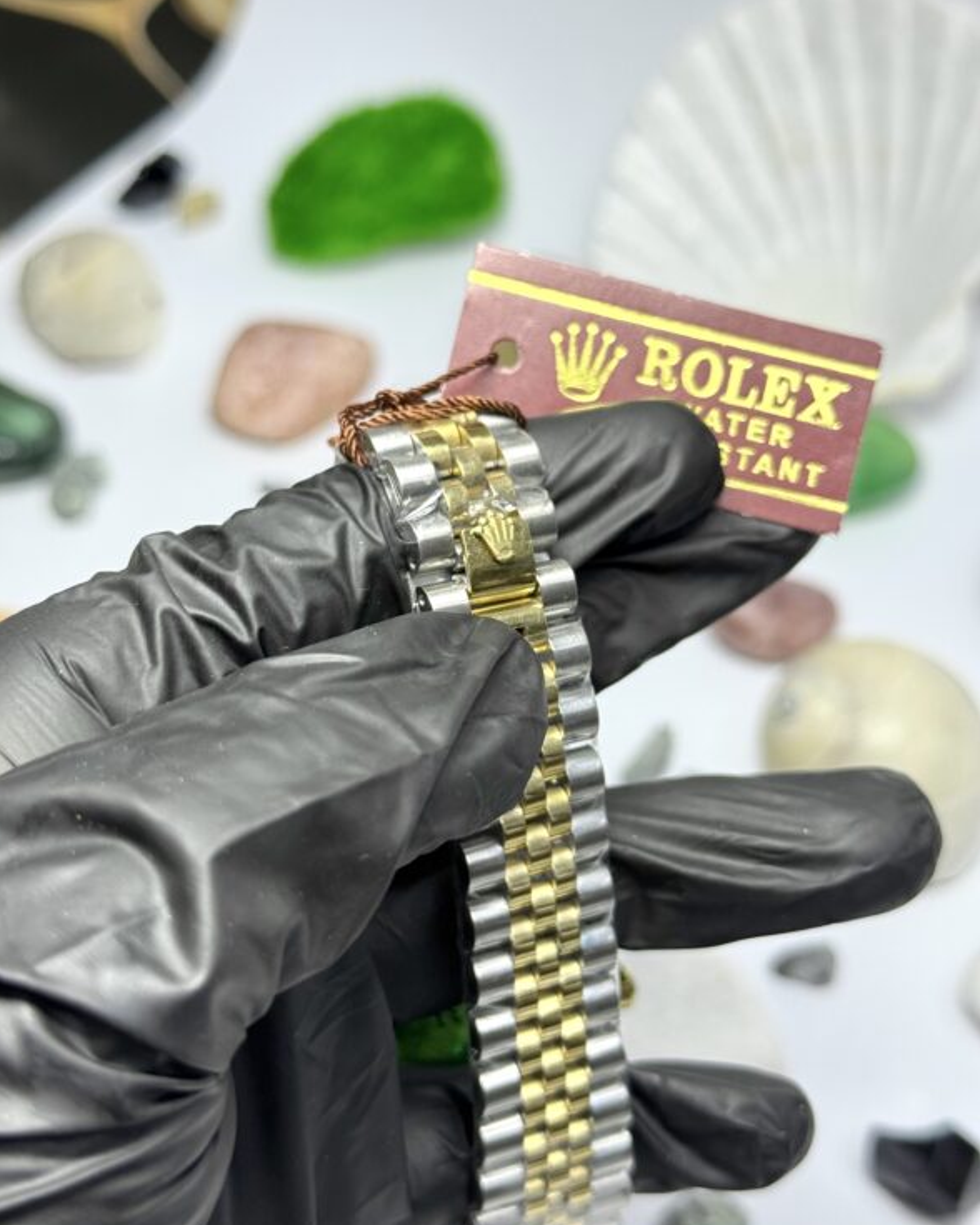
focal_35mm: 51
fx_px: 1849
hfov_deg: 29.7
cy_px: 635
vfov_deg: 36.7
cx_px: 495
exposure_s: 1/143
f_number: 1.78
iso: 50
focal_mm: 6.76
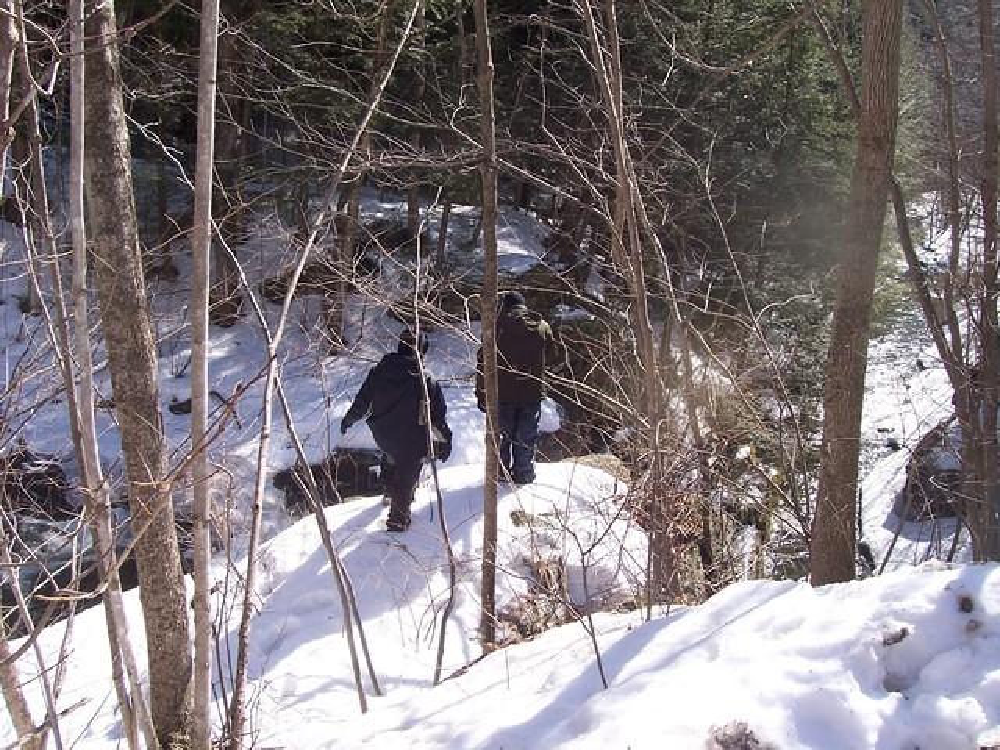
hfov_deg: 54.0
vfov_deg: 41.8
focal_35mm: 34
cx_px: 500
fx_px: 982
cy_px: 375
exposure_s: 1/250
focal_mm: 5.6
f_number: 5.6
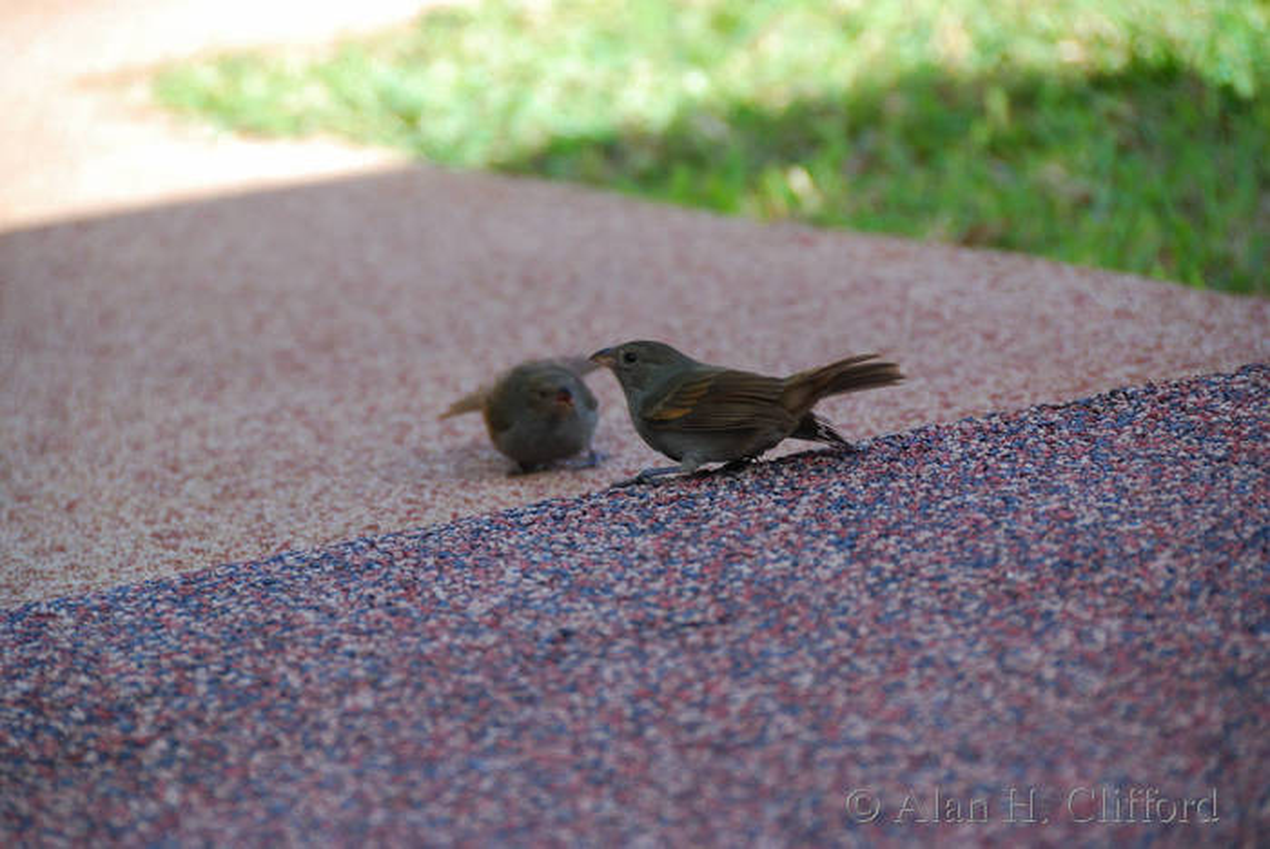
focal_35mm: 300
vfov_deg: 4.6
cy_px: 424
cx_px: 635
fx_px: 10592
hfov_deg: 6.9
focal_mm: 200
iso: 450
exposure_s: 1/400
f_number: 5.6
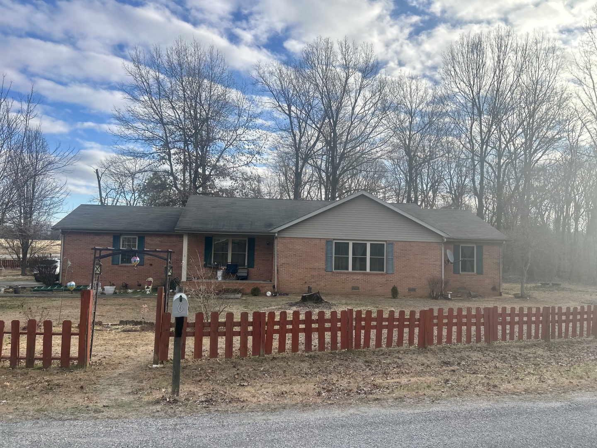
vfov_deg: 53.1
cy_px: 224
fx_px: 448
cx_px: 298
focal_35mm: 26
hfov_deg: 67.3
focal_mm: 5.7
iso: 50
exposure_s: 1/2915
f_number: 1.5
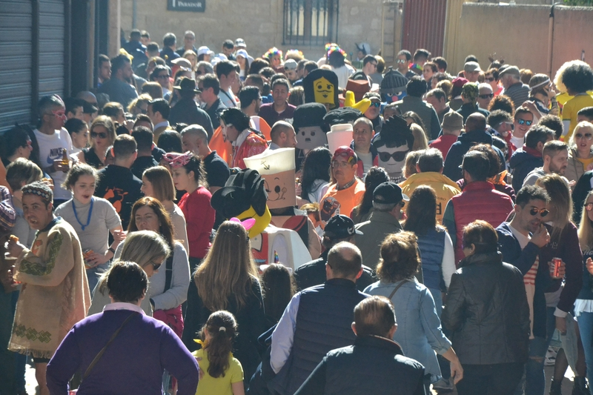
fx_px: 2594
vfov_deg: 8.7
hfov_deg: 13.0
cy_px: 198
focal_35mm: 158
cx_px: 296
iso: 3200
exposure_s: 1/1600
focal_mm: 105
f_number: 10
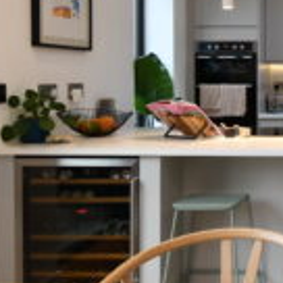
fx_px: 499
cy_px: 84
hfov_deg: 26.6
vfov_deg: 31.3
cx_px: 372
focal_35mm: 54
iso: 560
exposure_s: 1/100
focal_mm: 10
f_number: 5
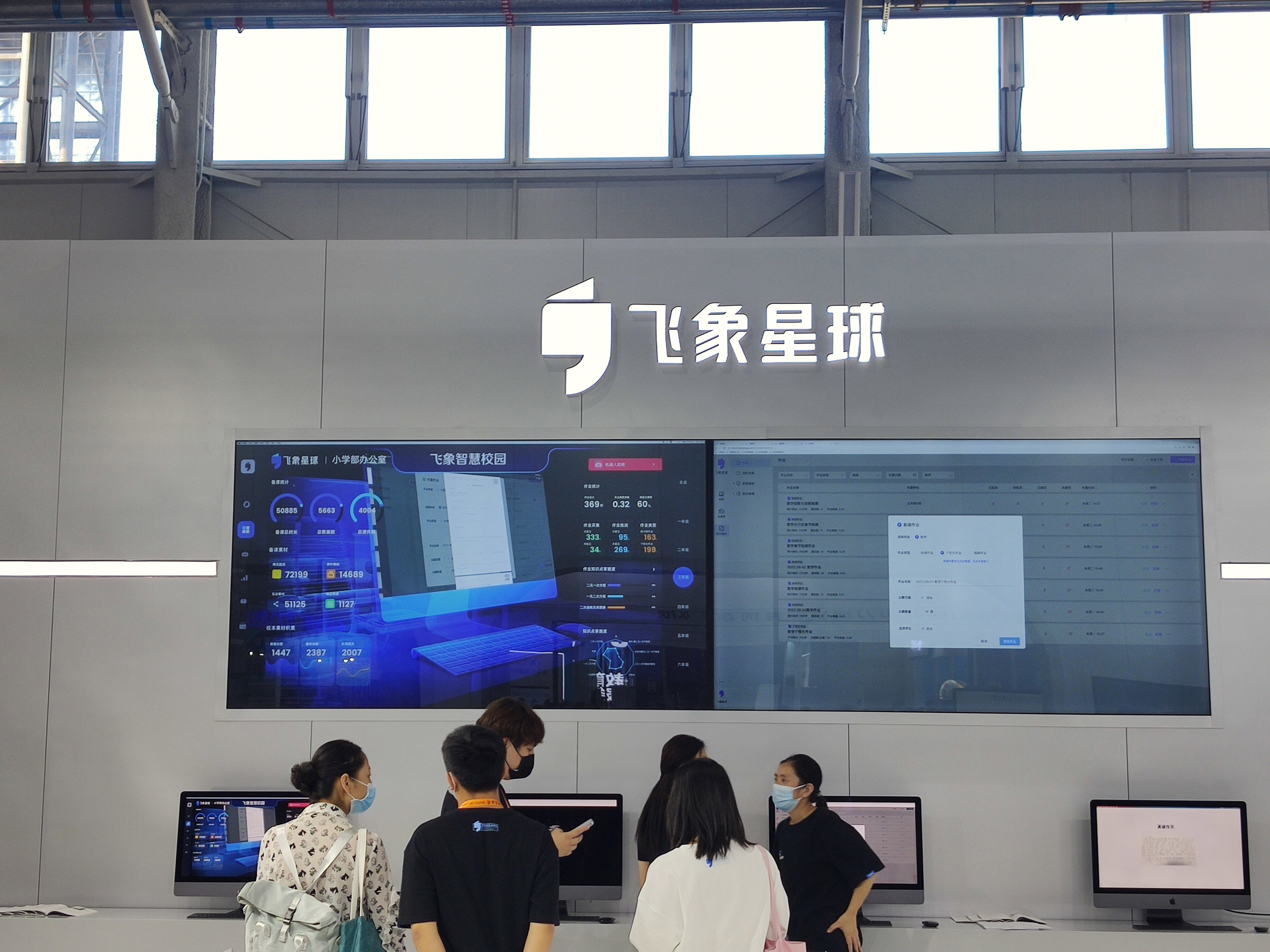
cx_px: 635
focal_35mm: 49
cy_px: 476
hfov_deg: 38.9
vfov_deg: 29.7
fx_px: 1798
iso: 112
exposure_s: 1/152
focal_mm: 4.75
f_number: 1.75
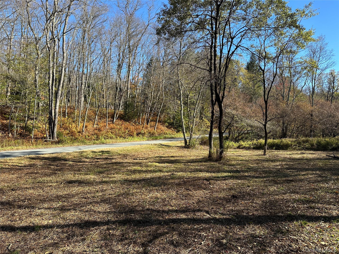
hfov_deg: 71.6
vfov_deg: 56.8
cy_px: 127
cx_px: 170
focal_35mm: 24
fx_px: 235
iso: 80
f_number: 1.78
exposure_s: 1/1144
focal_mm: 6.86
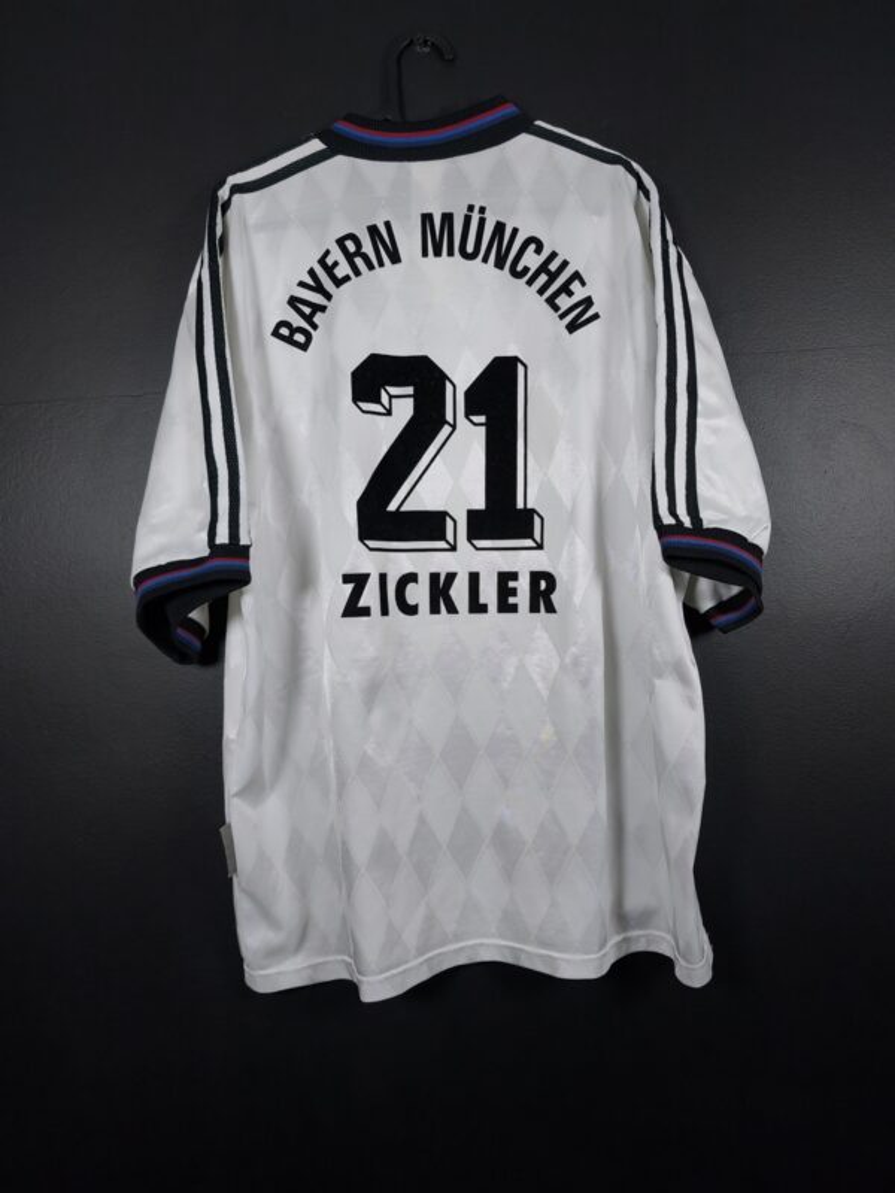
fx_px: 793
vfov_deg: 73.9
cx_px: 448
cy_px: 596
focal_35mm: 23
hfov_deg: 58.9
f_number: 1.6
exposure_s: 1/160
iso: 400
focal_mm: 6.57
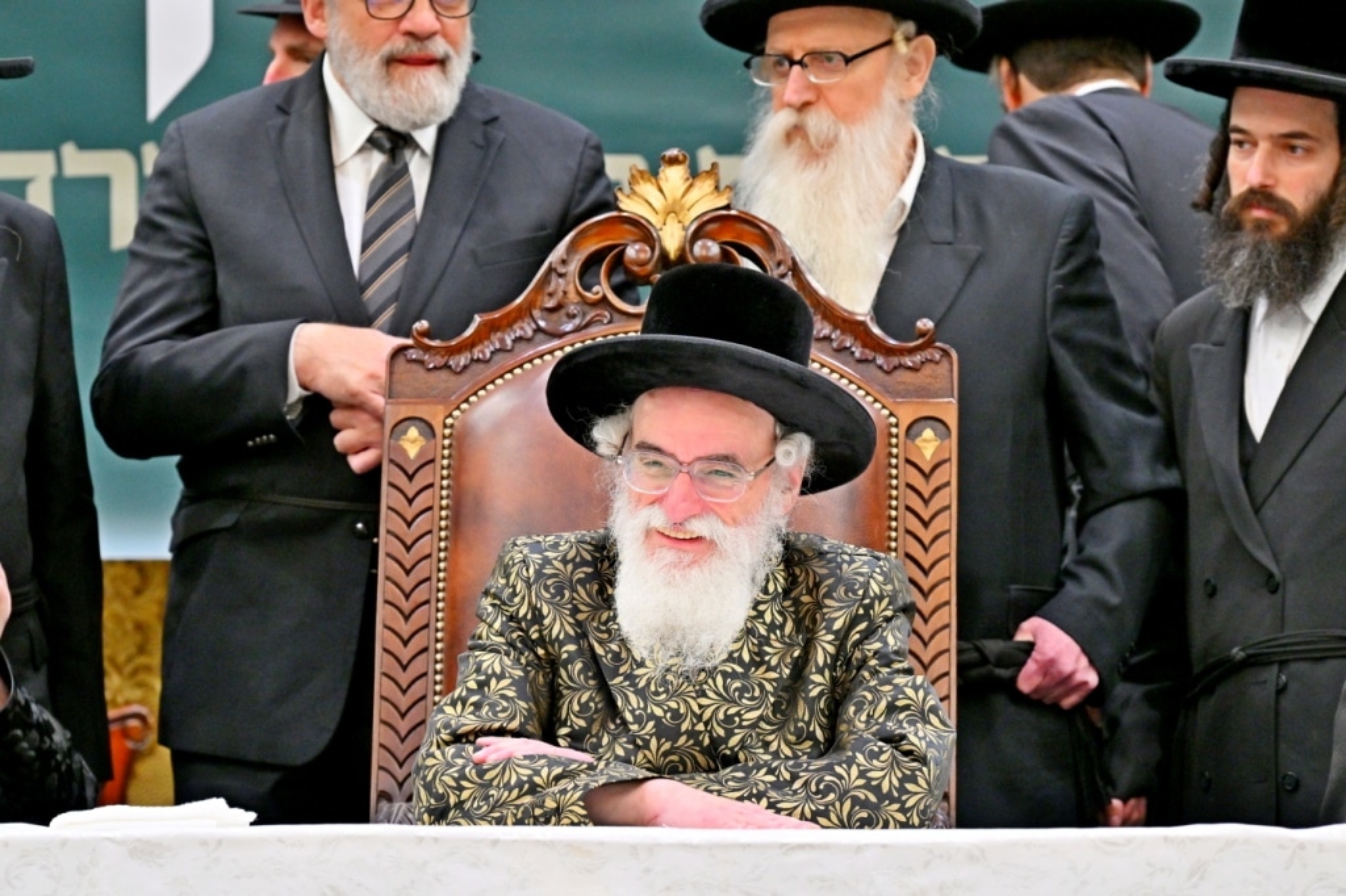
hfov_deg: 11.4
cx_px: 673
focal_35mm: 180
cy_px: 448
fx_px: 6727
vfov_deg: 7.6
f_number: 4
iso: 640
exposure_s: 1/250
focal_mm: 120
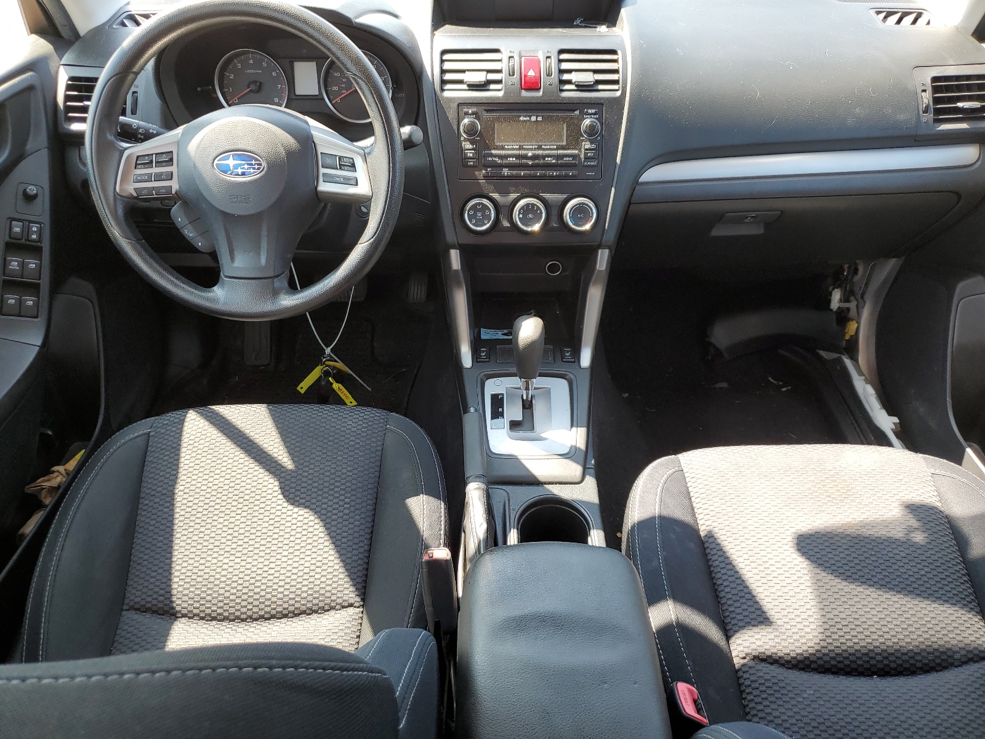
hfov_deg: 67.3
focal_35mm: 26
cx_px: 492
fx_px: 740
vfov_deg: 53.1
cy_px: 370
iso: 50
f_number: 1.5
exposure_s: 1/164
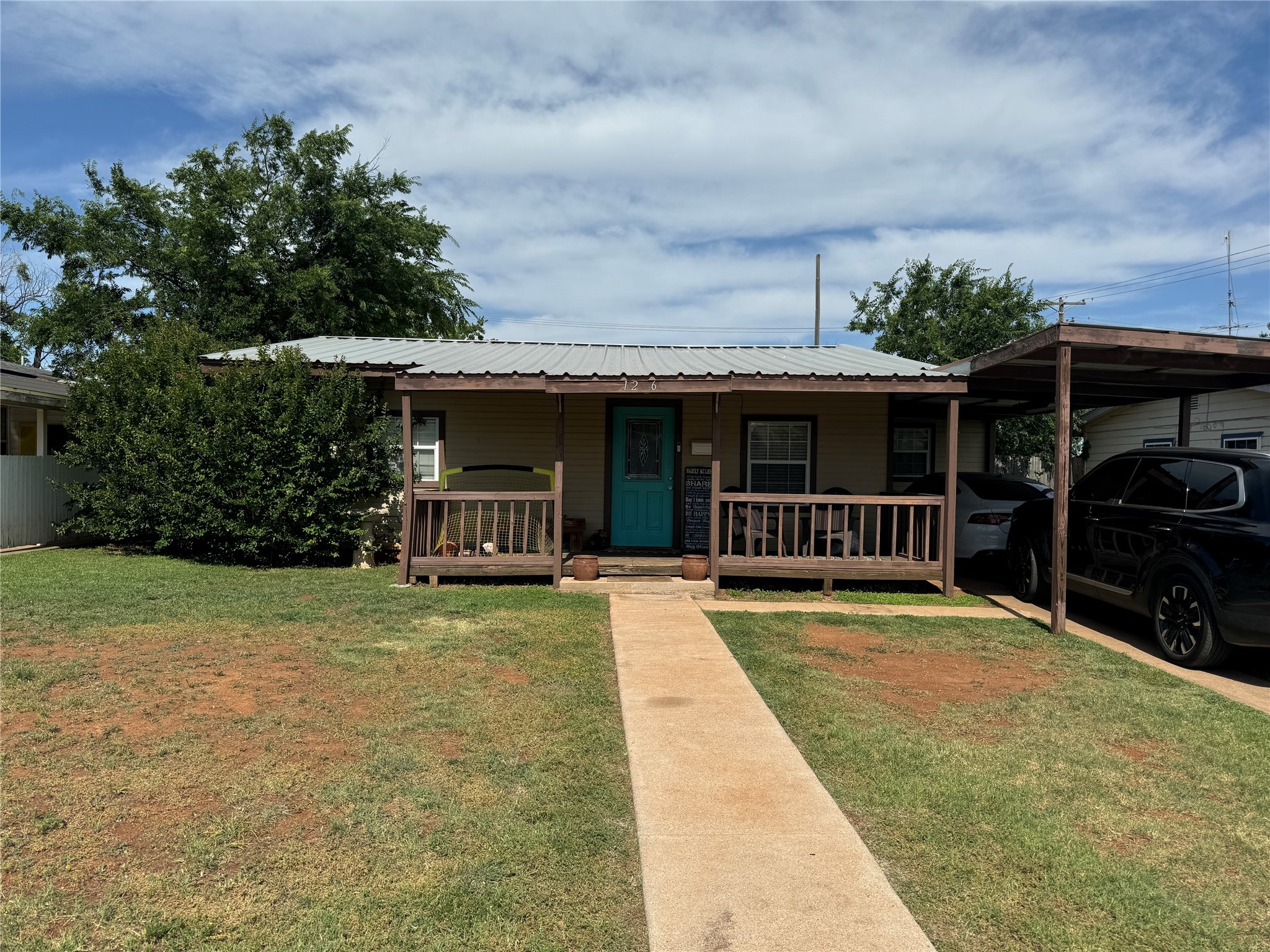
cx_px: 635
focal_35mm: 24
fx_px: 881
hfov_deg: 71.6
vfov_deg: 56.8
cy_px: 476
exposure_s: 1/6410
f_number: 1.78
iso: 80
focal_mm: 6.76
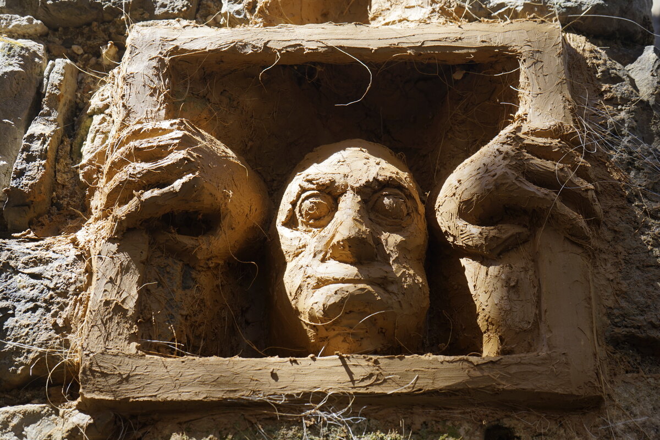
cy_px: 220
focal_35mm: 46
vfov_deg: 29.2
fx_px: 843
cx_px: 330
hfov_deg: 42.7
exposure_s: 1/100
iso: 100
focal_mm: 46
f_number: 7.1
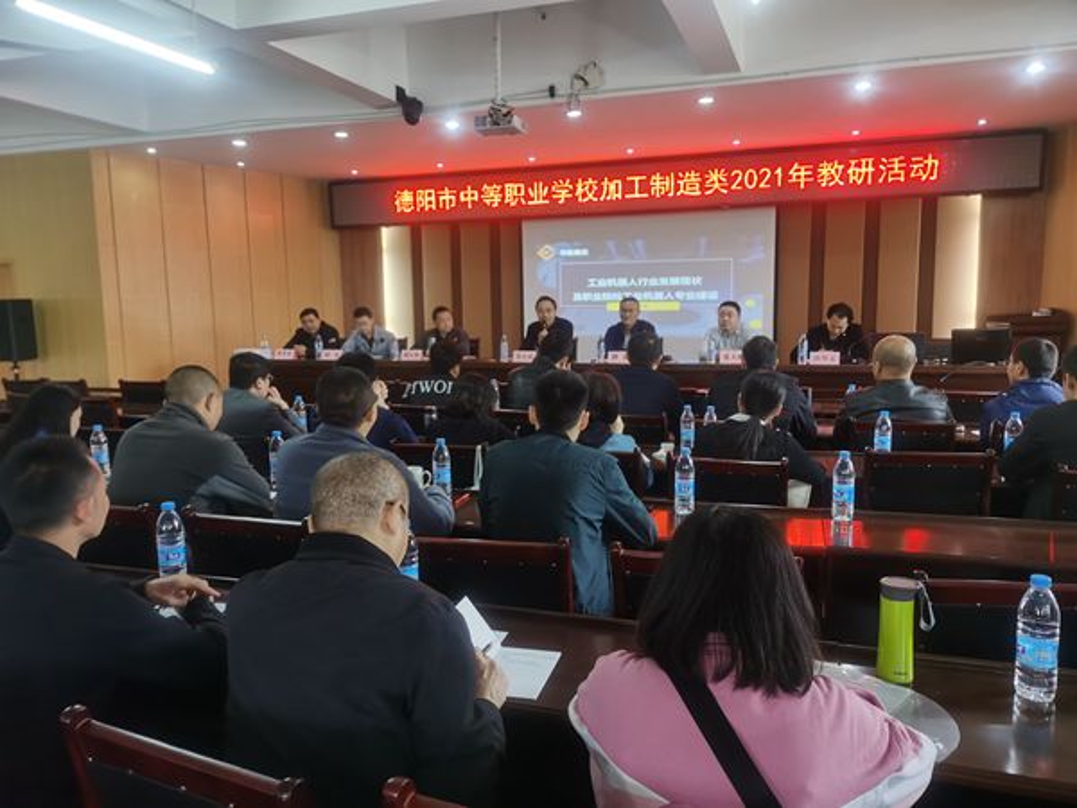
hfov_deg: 65.3
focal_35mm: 27
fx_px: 840
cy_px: 404
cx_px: 538
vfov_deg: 51.4
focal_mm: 5.58
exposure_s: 1/50
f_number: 1.8
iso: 250
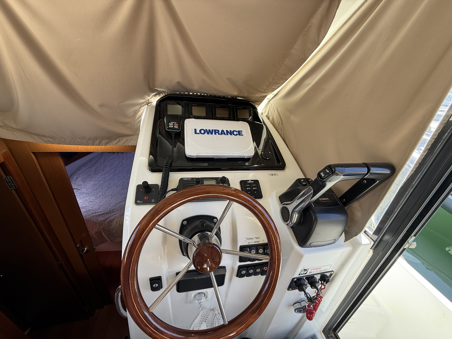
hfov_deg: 102.1
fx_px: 183
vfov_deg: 85.7
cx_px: 226
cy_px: 170
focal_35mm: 14
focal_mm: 2.22
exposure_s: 1/99
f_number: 2.2
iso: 50
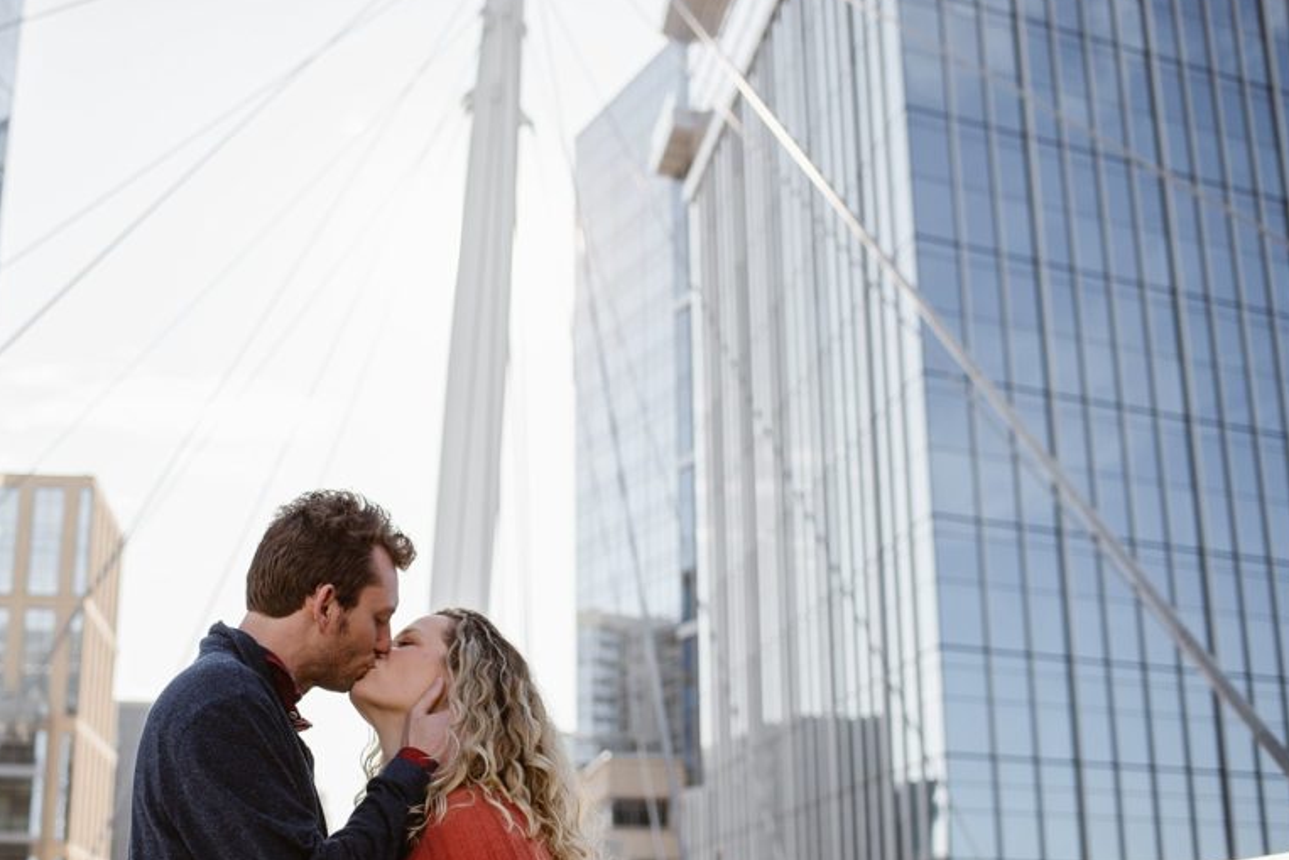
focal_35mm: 47
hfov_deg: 41.7
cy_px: 552
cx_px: 502
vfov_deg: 28.5
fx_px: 1683
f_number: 2.5
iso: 200
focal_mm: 35
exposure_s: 1/2500
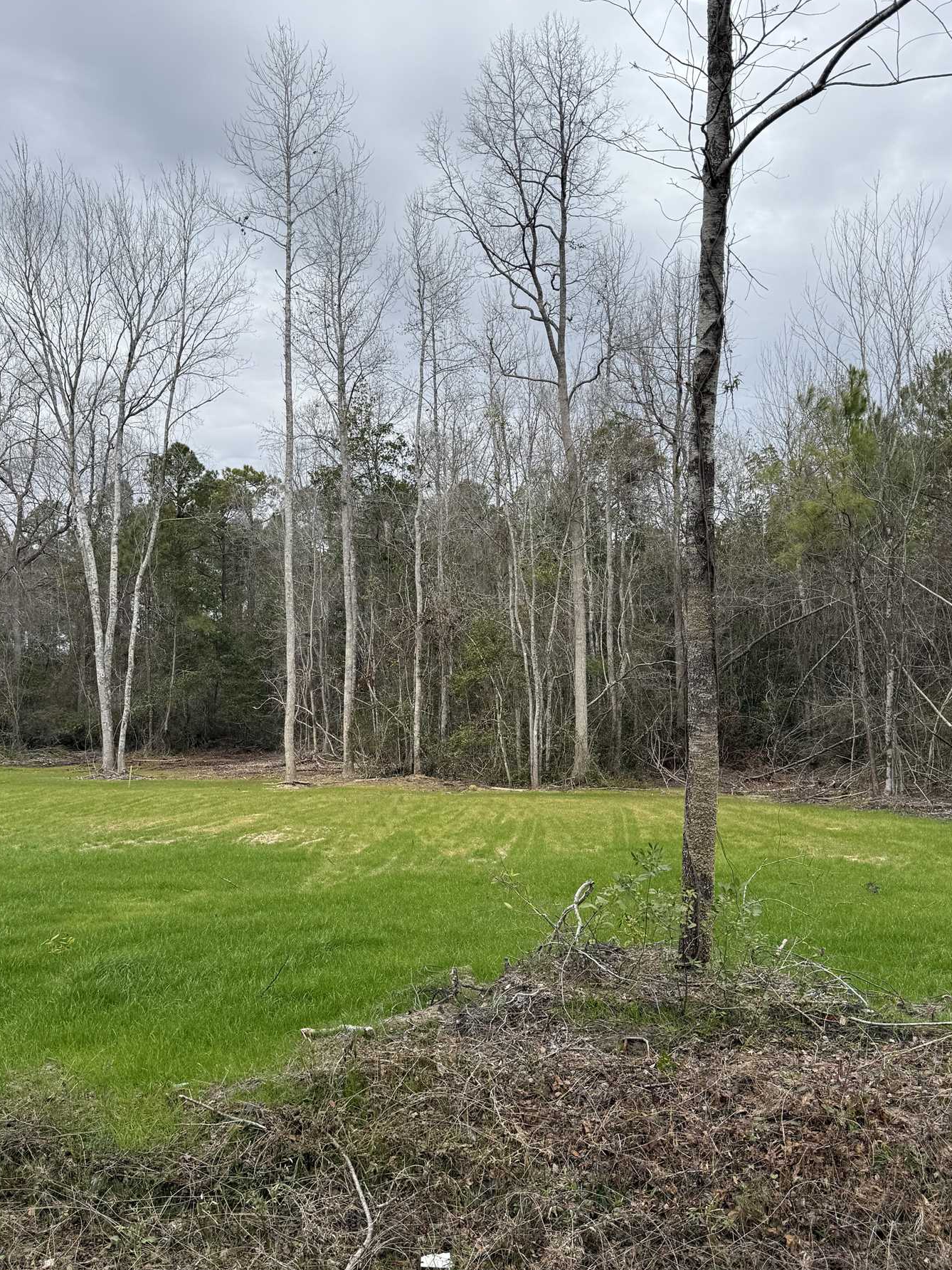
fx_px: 1137
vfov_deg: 58.3
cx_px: 438
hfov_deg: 45.4
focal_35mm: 31
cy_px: 677
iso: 80
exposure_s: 1/2907
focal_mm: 6.76
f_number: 1.78
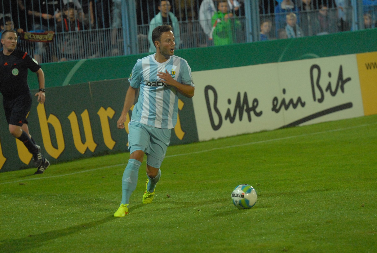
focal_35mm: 202
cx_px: 188
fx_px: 2125
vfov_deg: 6.8
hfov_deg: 10.1
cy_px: 126
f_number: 2.8
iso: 1600
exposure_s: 1/500
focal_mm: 135
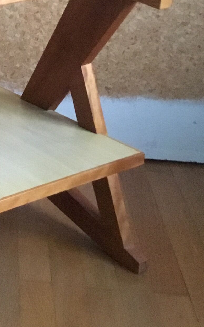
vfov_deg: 23.8
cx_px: -155
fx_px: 765
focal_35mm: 86
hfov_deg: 13.7
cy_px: 76
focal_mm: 3.3
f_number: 2.4
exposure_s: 1/17
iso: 400
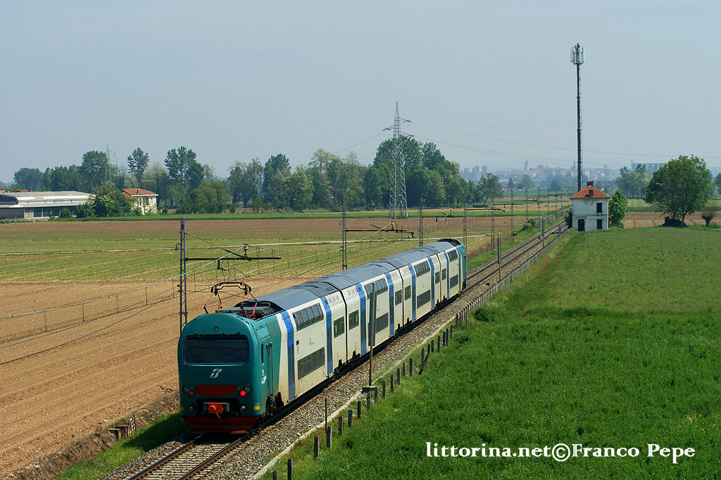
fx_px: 2252
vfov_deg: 12.2
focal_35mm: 112
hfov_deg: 18.2
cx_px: 360
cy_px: 240
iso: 200
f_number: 7.1
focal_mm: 75
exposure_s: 1/640
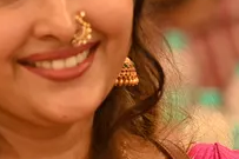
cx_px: 338
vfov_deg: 2.6
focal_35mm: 537
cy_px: 150
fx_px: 3562
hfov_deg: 3.8
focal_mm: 85
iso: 800
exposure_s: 1/160
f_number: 2.5
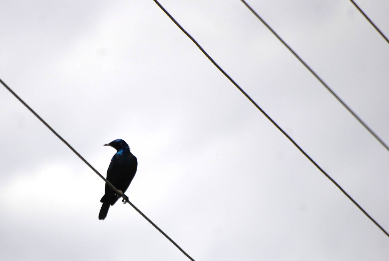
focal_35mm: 450
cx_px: 194
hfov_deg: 4.6
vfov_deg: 3.1
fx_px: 4868
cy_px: 130
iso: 200
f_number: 5.6
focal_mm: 300
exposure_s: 1/2000
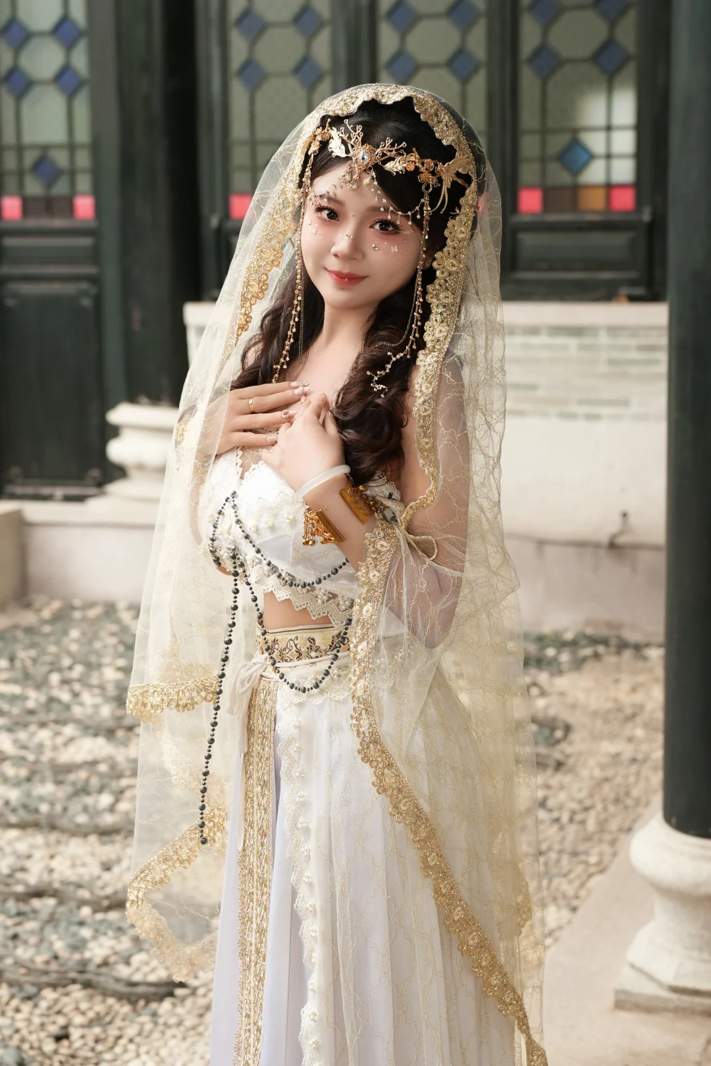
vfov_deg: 31.9
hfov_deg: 21.6
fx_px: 1866
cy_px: 533
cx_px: 356
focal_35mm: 63
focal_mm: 42
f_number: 3.5
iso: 200
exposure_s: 1/200
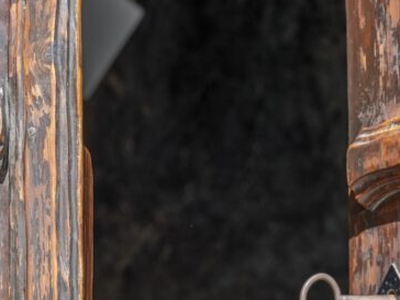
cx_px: 152
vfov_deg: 9.3
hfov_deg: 12.6
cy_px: 366
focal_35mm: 157
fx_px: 1814
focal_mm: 58
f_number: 4.5
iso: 100
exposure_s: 1/250
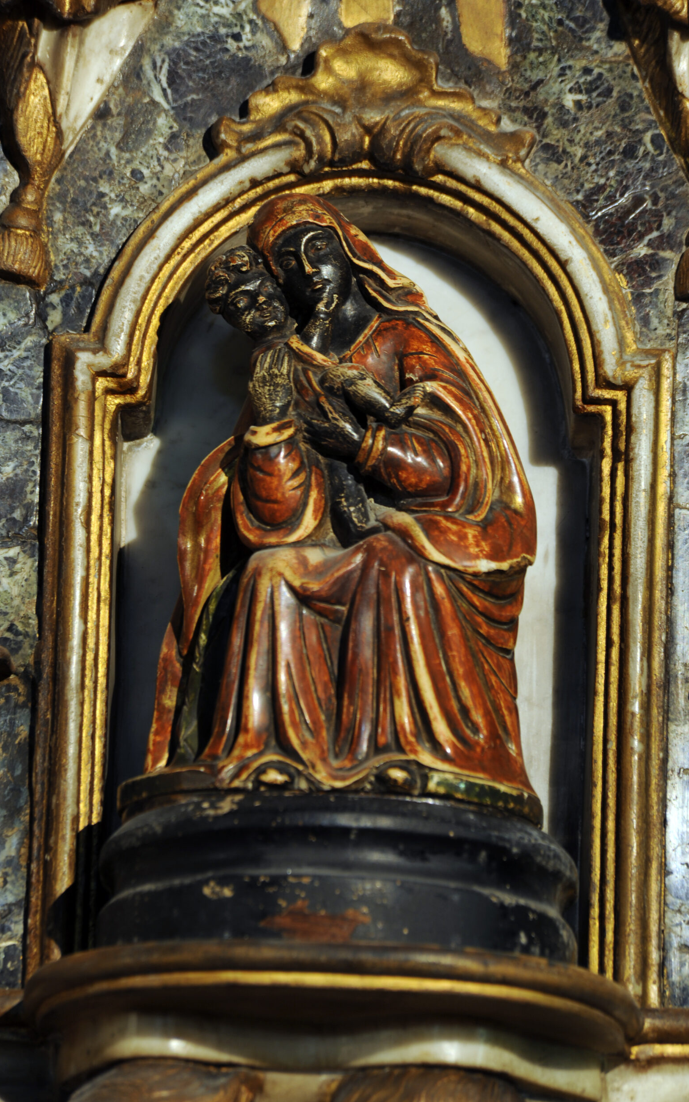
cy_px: 551
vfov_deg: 5.1
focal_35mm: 408
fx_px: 12255
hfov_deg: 3.2
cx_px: 330
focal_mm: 400
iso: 200
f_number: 8
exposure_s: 2.5
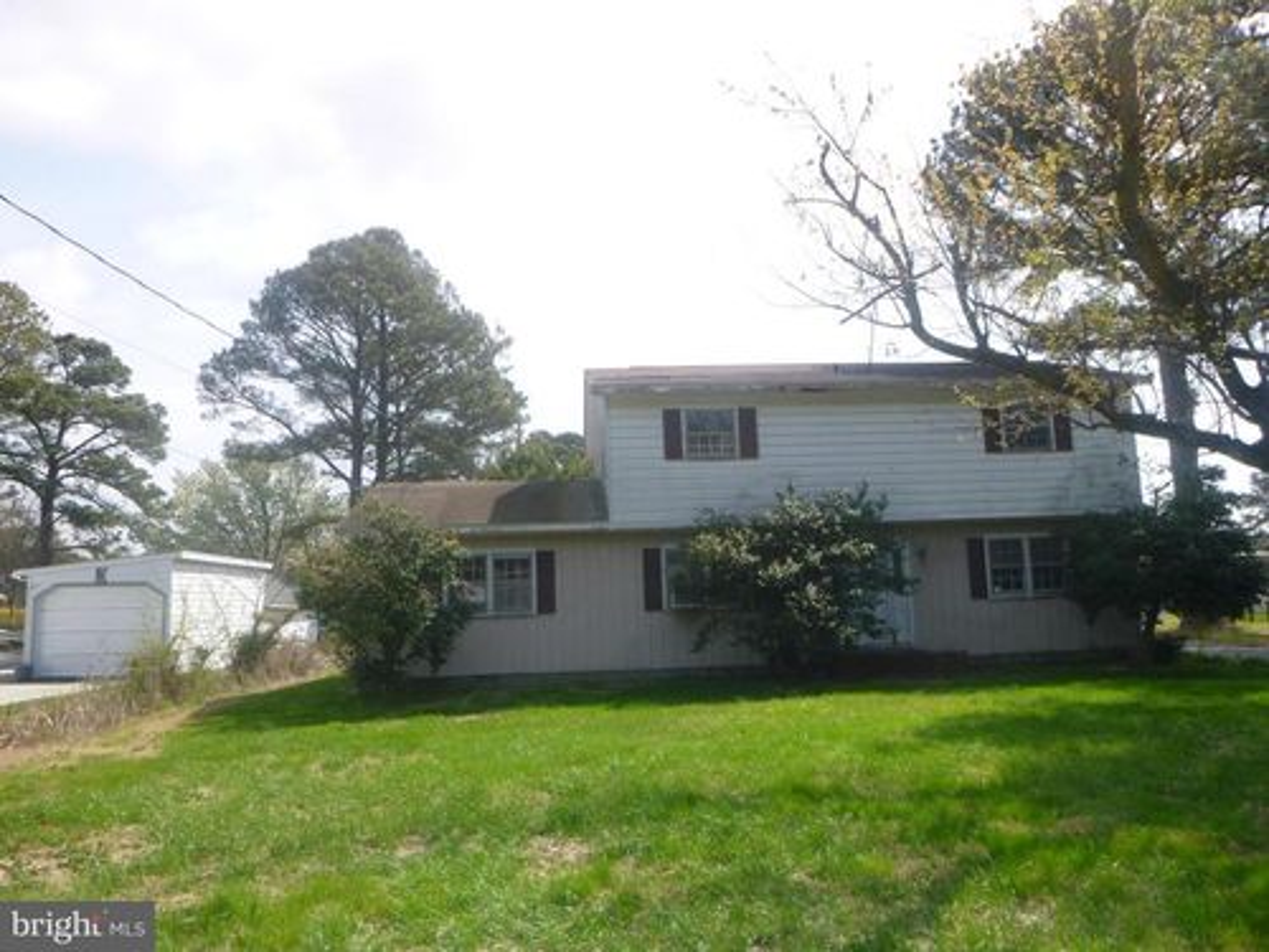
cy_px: 476
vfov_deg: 54.9
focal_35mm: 25
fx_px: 916
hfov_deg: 69.4
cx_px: 634
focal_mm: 4.5
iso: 100
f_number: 3.9
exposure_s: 1/400
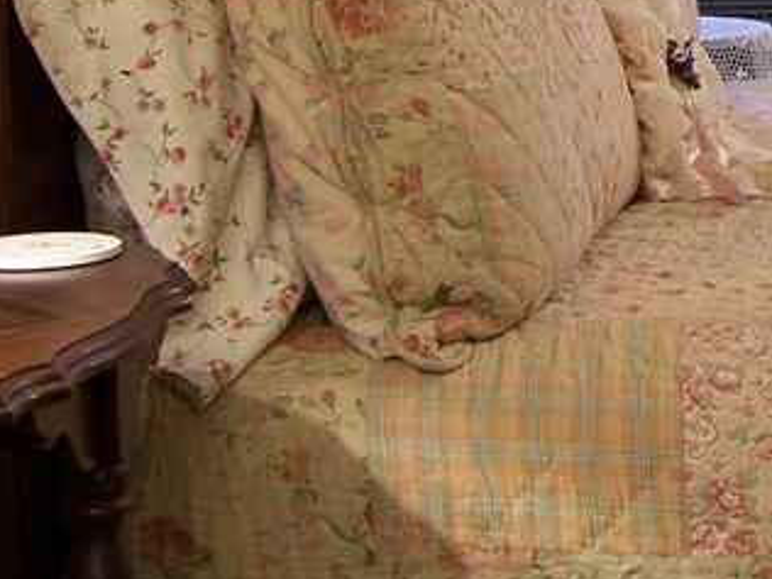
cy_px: -71
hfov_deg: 15.1
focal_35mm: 123
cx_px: 1087
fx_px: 2743
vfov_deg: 11.8
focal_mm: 6.3
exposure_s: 1/3.2
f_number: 2.8
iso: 80
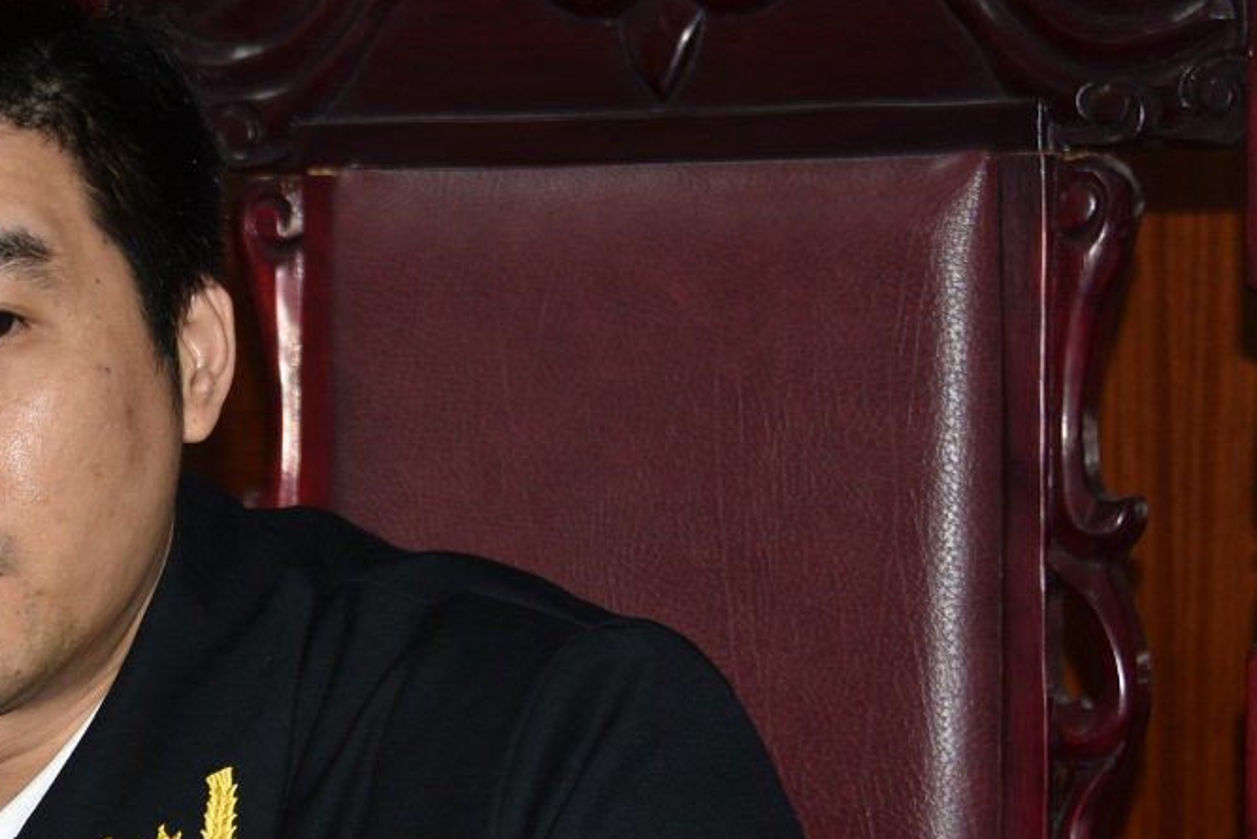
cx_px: -435
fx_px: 6810
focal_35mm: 195
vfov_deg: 7.0
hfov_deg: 10.3
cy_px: 615
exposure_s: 1/30
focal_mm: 65
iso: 100
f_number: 4.8
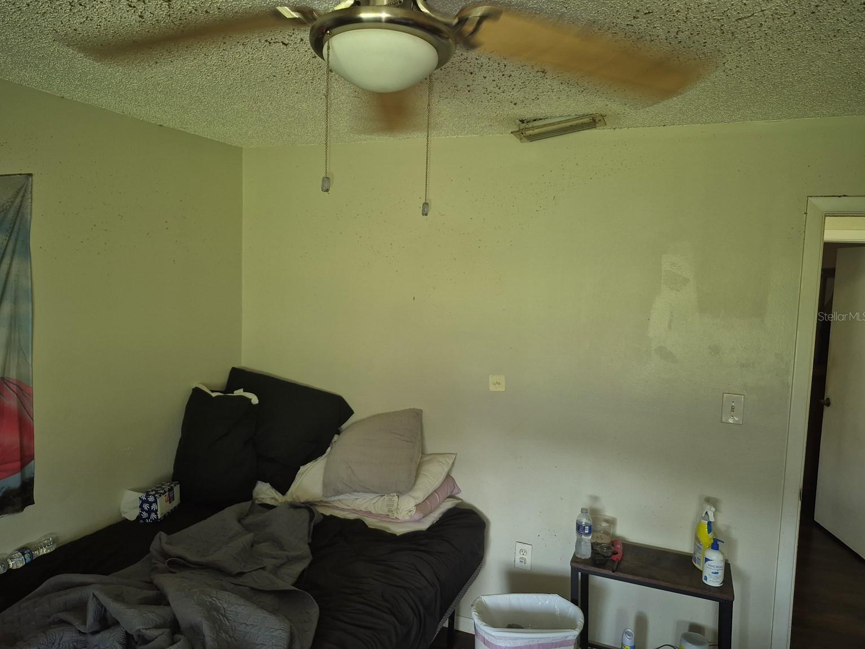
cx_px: 420
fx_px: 600
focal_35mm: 24
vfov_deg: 56.8
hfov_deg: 71.6
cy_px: 316
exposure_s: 1/40
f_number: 1.8
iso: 125
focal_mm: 5.4
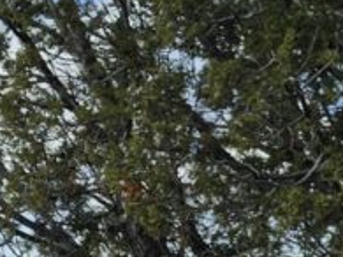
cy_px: 438
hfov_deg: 12.3
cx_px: -517
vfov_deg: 11.5
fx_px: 1198
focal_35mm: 121
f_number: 1.7
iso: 12
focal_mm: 6.3
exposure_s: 1/892
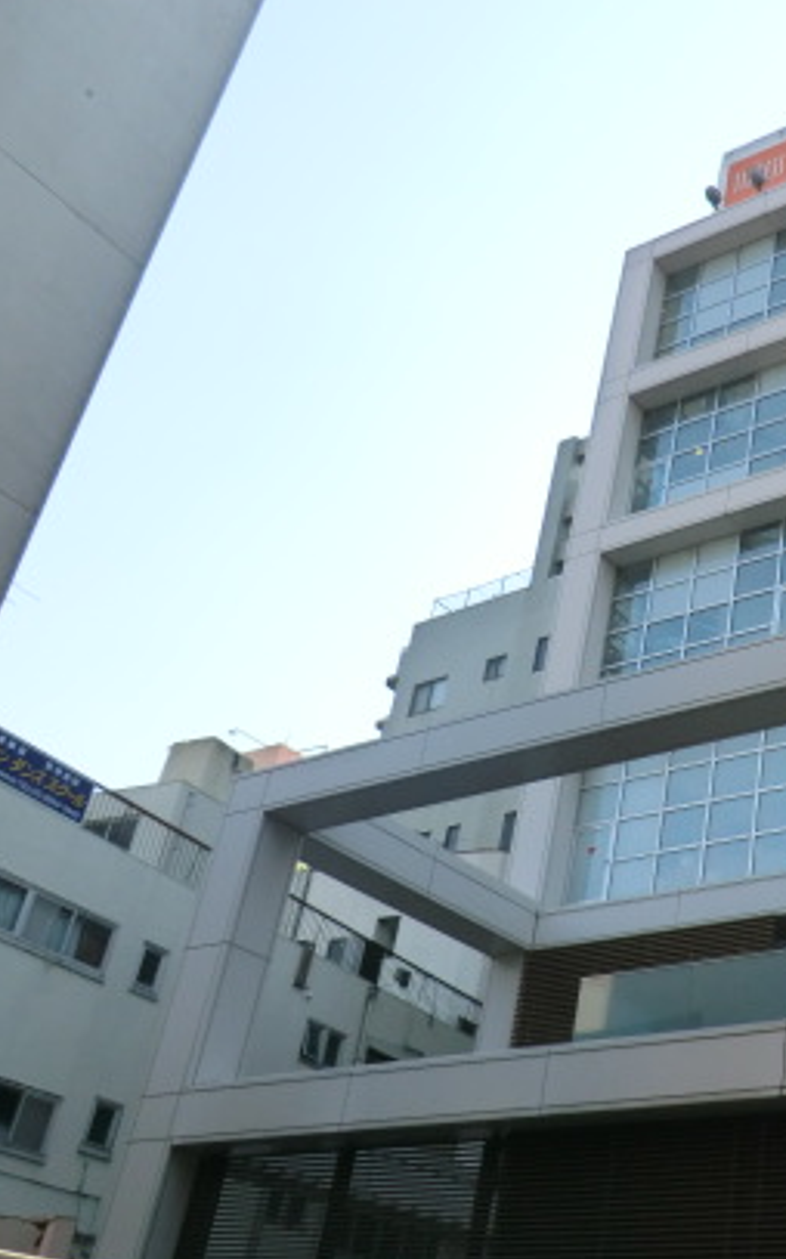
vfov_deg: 49.3
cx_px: 832
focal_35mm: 40
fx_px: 1372
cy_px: 677
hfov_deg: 29.3
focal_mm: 4.3
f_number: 3.2
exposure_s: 1/640
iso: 80
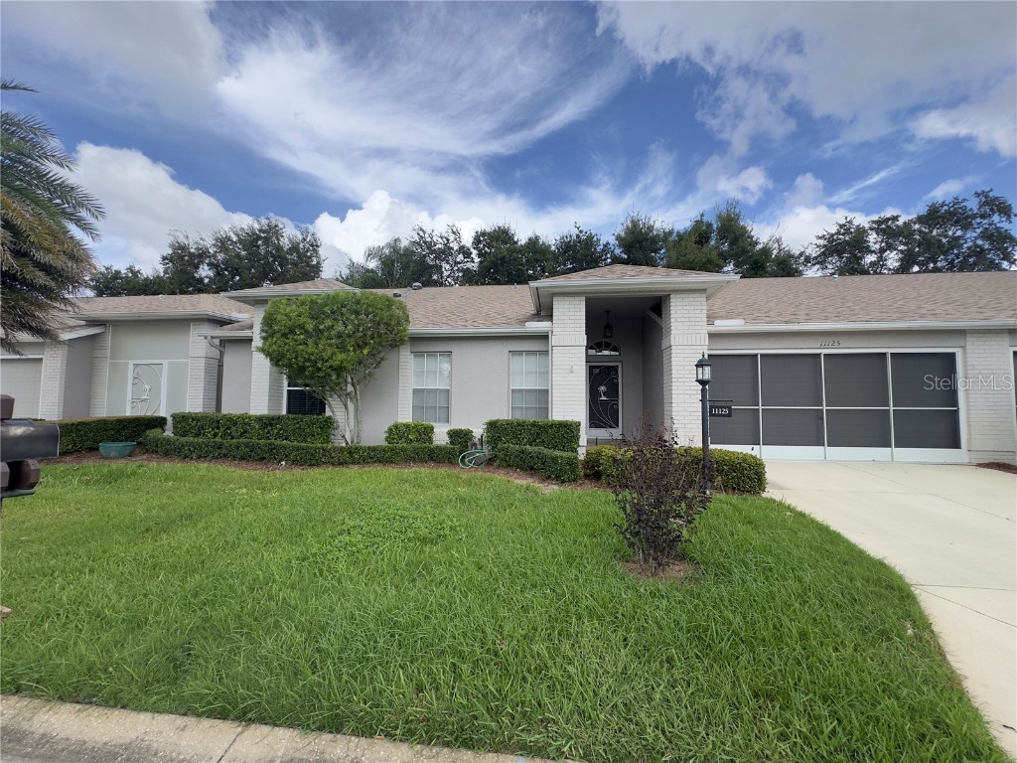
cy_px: 382
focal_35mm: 14
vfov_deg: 85.7
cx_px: 508
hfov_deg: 102.1
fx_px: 411
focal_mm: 2.22
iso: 50
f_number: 2.2
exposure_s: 1/1024
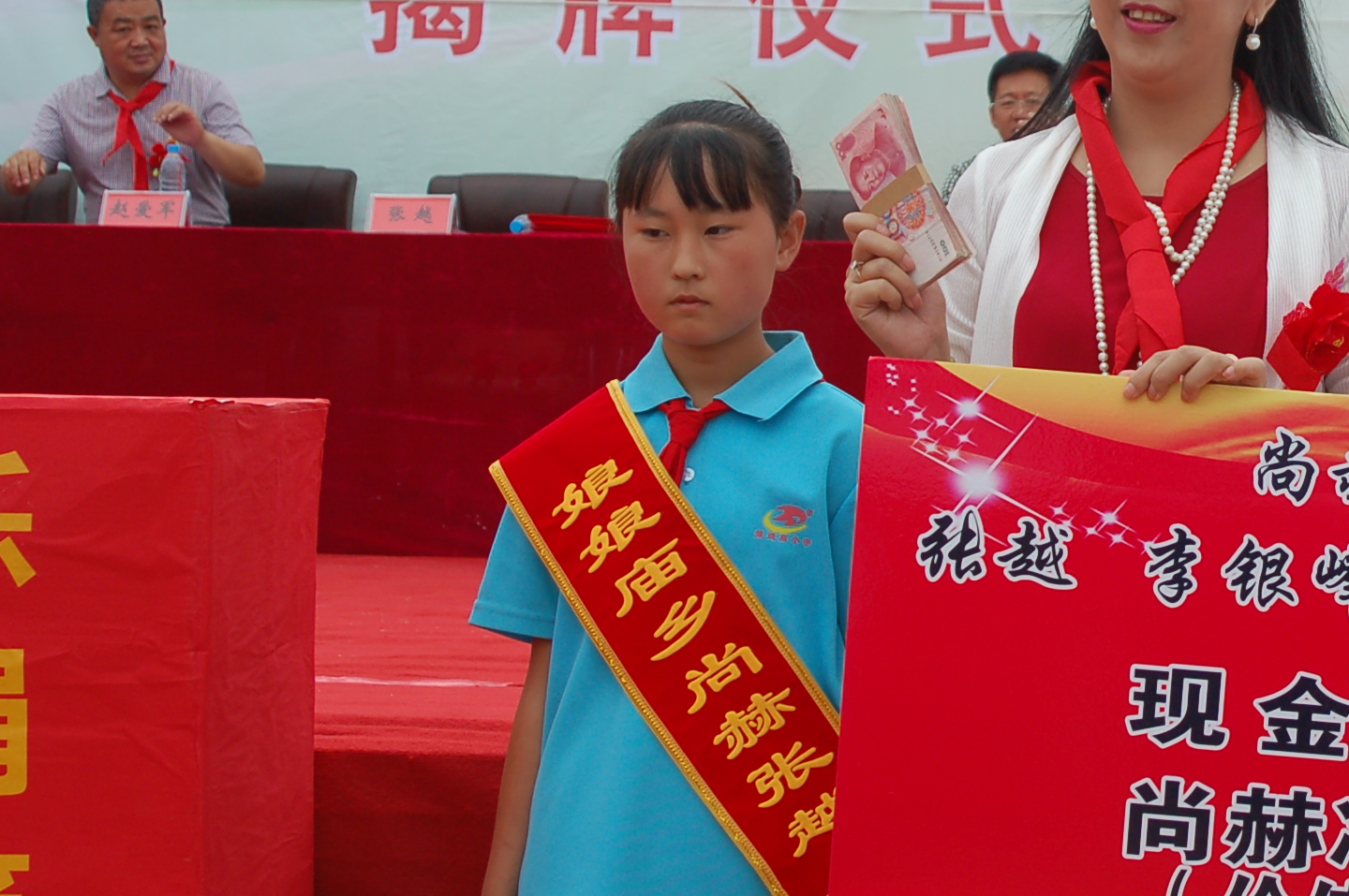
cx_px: 1292
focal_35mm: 329
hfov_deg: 6.3
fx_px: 12317
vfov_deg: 4.2
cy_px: 323
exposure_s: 1/500
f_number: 5.6
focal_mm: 105
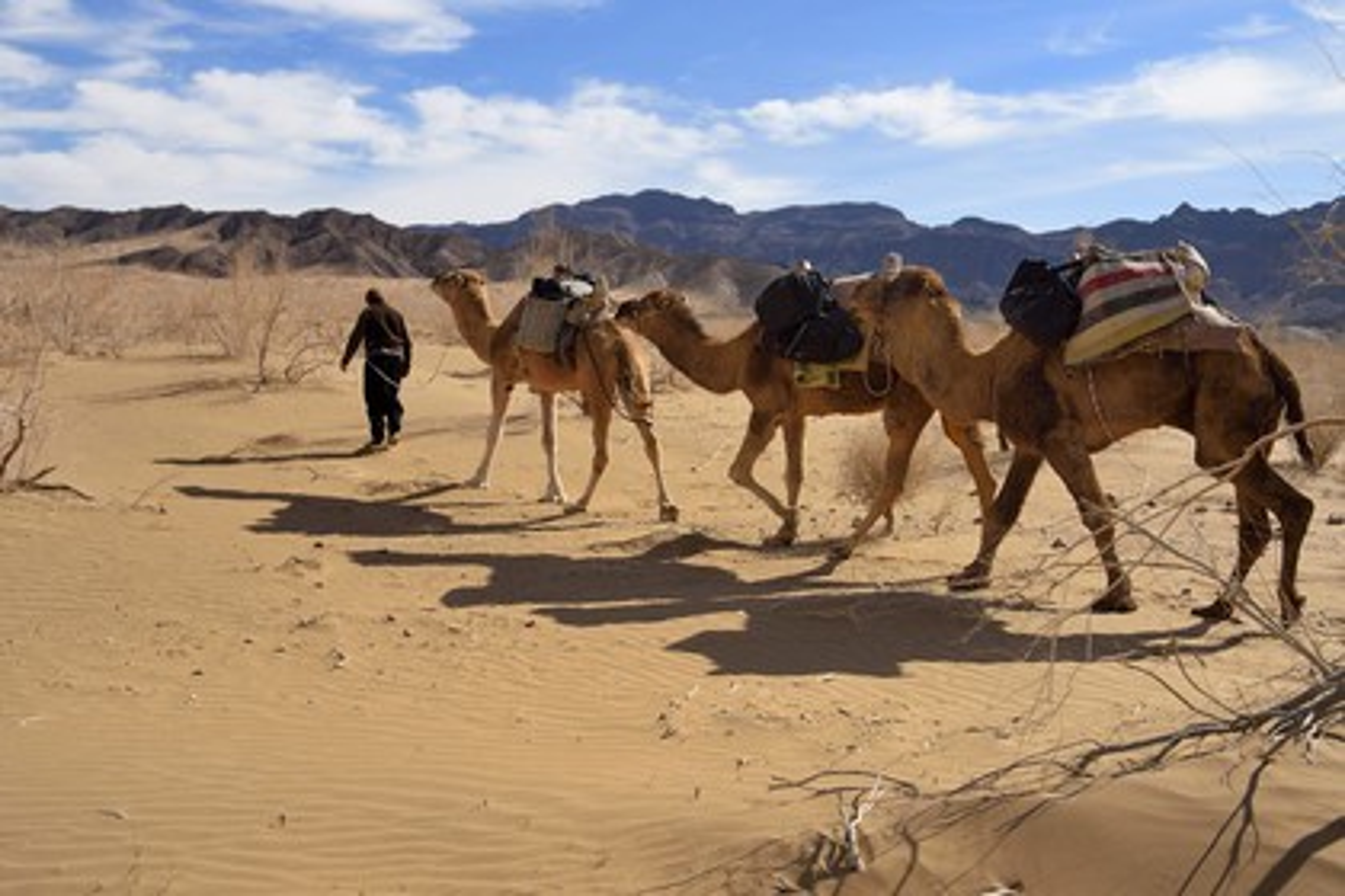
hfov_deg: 50.7
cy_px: 448
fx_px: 1420
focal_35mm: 38
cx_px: 672
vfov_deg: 35.1
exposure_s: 1/400
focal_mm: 38
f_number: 11
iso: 200
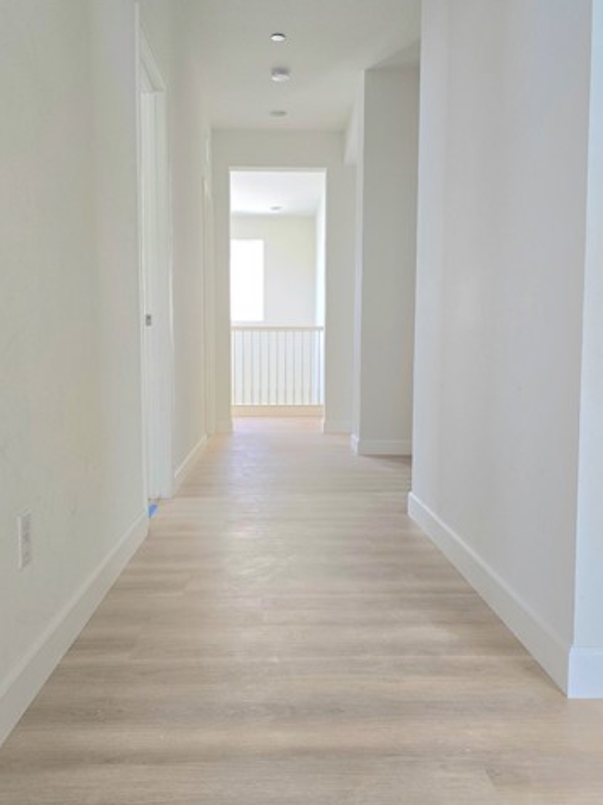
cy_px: 412
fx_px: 720
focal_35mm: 31
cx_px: 283
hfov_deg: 45.4
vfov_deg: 58.4
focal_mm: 6.3
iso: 200
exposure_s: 1/182
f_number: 1.7
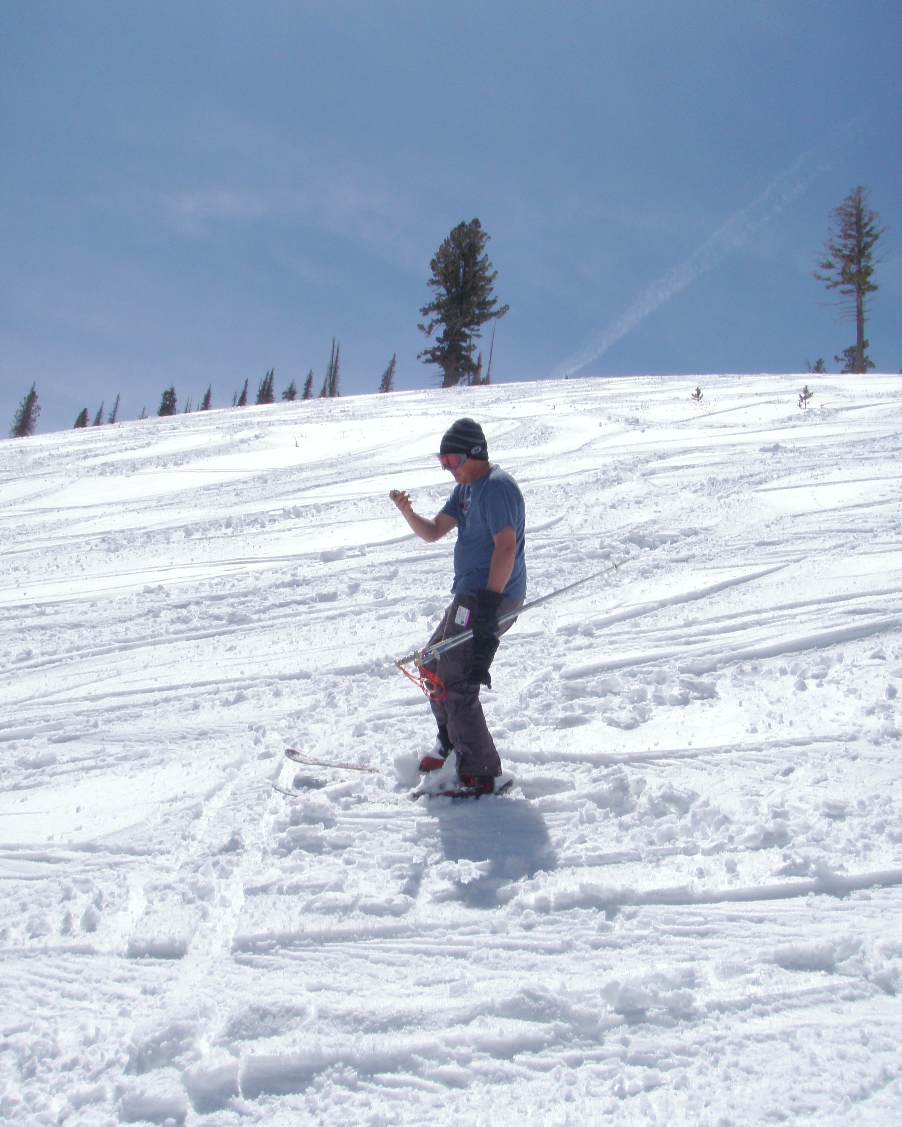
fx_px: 1335
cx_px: 449
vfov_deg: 45.8
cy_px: 585
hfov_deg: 37.3
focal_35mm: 40
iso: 80
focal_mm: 6.7
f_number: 6.3
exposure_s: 1/1000
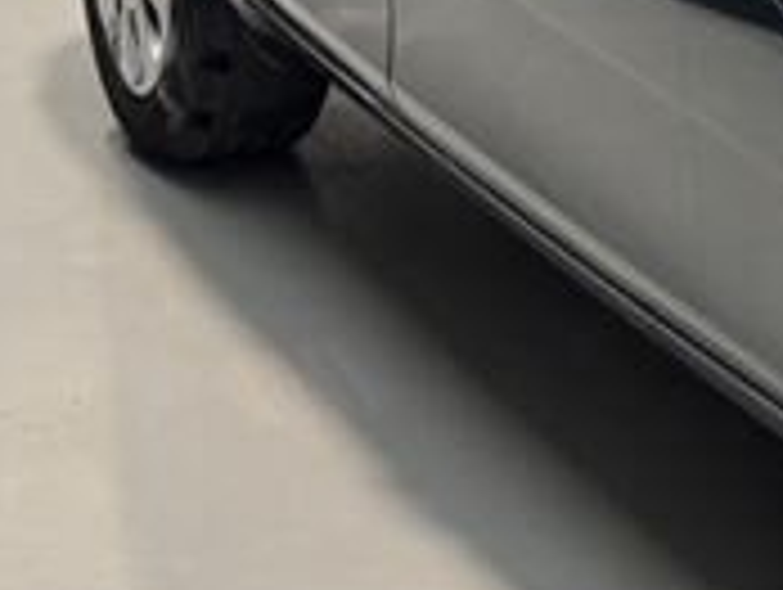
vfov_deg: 10.4
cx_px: 1462
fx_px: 3194
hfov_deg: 12.6
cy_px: -135
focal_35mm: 141
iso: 200
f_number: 1.78
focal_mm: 6.76
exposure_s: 1/77
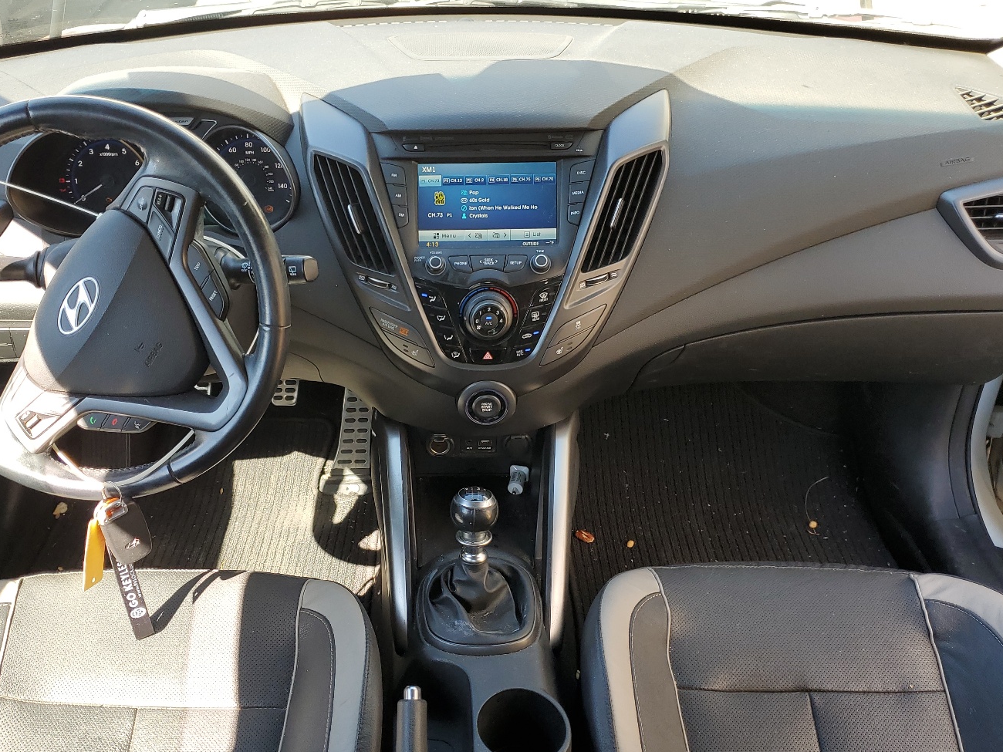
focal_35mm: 32
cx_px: 454
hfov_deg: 56.7
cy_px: 457
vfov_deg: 43.9
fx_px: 927
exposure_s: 1/200
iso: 50
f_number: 1.5
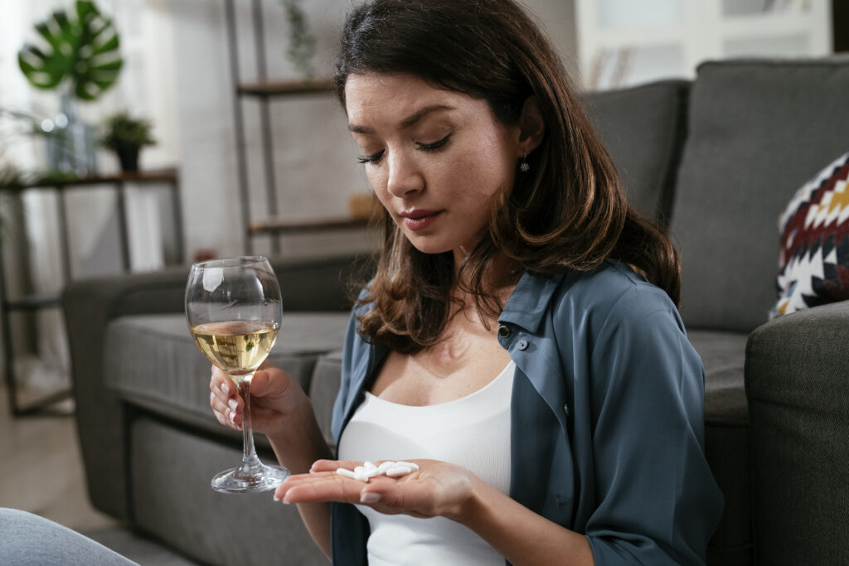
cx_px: 424
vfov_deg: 27.0
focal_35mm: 50
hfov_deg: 39.6
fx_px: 1179
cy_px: 283
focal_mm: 50
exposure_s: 1/200
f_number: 4
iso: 800
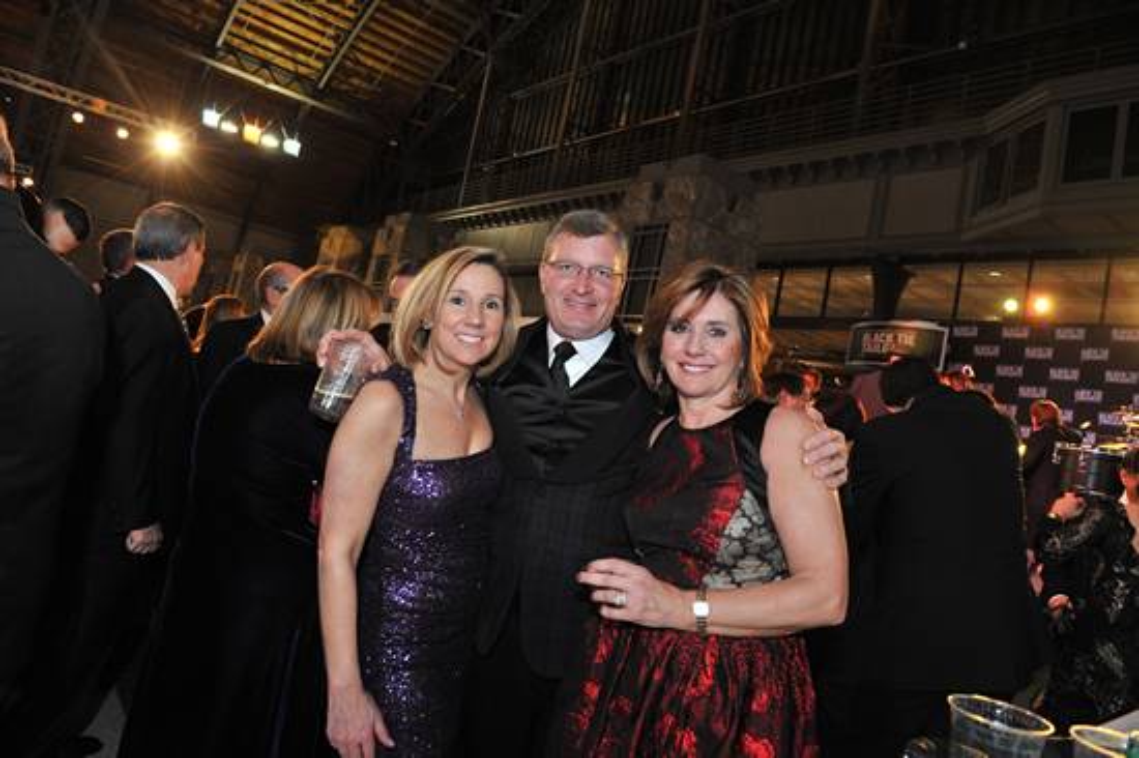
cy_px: 379
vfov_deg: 53.1
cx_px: 570
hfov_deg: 73.8
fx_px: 759
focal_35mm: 24
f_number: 5.6
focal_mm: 24
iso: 1250
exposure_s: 1/50
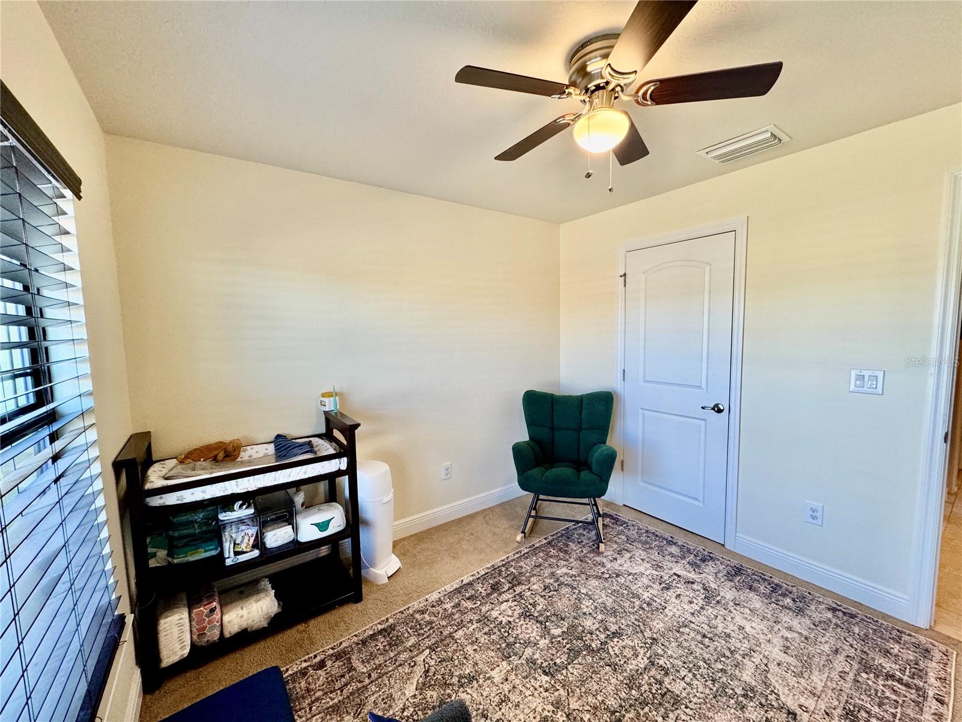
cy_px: 361
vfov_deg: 85.7
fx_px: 389
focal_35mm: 14
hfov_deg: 102.1
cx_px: 481
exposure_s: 1/120
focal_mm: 2.22
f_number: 2.2
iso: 200
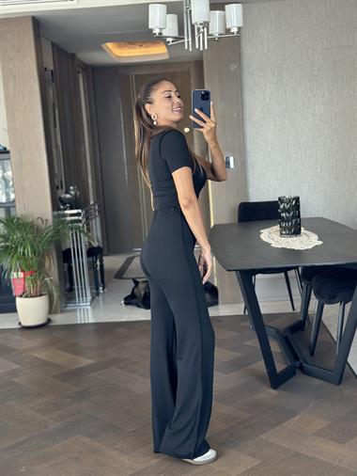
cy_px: 238
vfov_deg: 39.6
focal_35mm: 48
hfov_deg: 30.3
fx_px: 659
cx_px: 178
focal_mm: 6.86
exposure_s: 1/60
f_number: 1.78
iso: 160
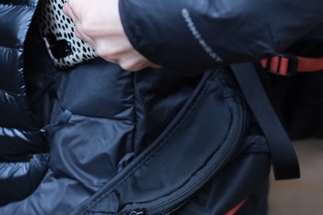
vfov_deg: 10.8
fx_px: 1139
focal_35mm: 127
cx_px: 106
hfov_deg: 16.1
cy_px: 36
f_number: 2
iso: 1600
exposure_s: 1/125
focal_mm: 35
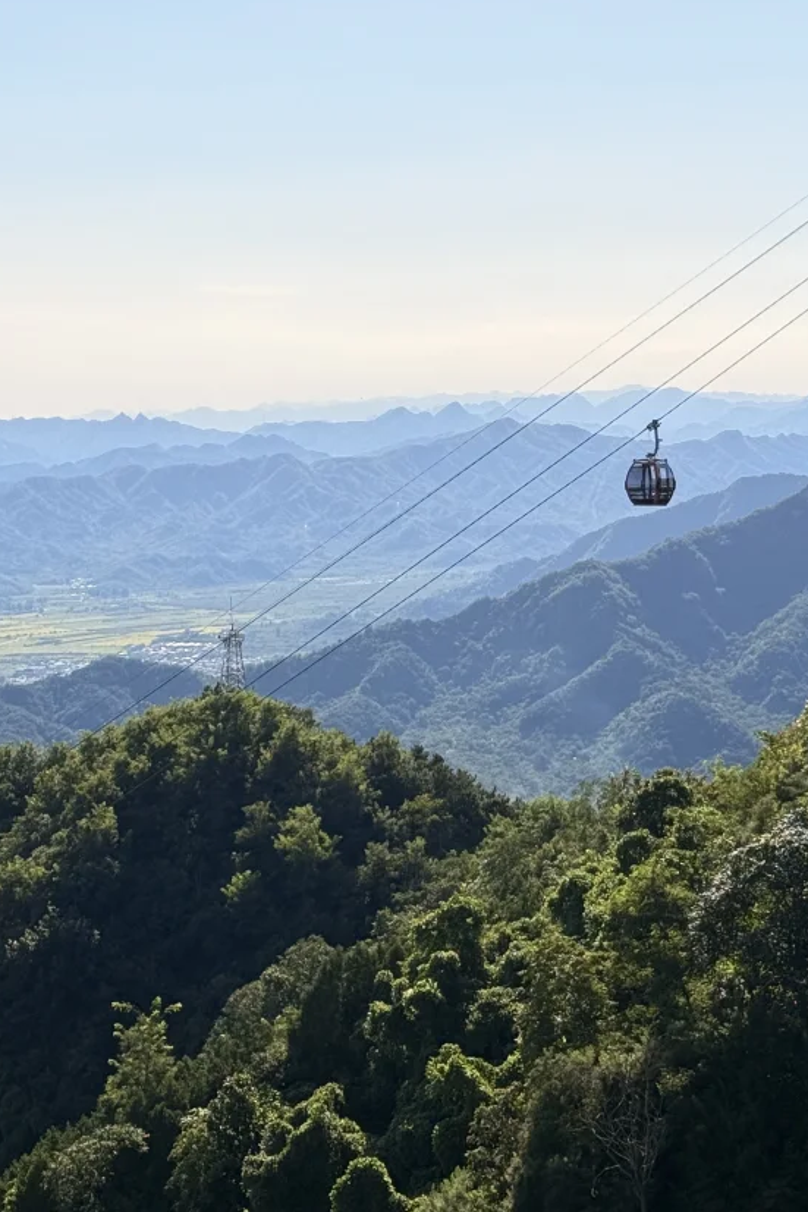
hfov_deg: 15.7
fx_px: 2928
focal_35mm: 87
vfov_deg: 23.4
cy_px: 508
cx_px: 408
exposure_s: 1/5208
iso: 64
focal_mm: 6.76
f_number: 1.78
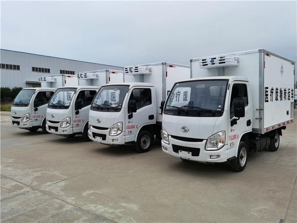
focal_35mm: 27
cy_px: 112
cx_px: 148
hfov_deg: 65.3
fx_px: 232
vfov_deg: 51.3
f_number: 1.9
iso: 50
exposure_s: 1/141
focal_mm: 6.67
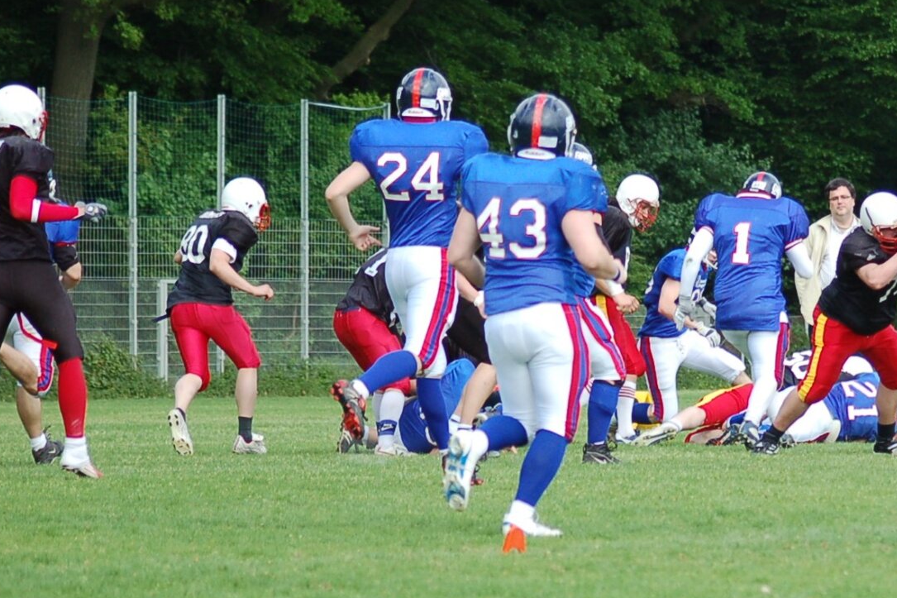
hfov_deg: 6.2
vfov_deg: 4.1
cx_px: 857
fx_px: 8320
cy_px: 348
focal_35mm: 334
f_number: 4.2
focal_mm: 110
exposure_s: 1/1000
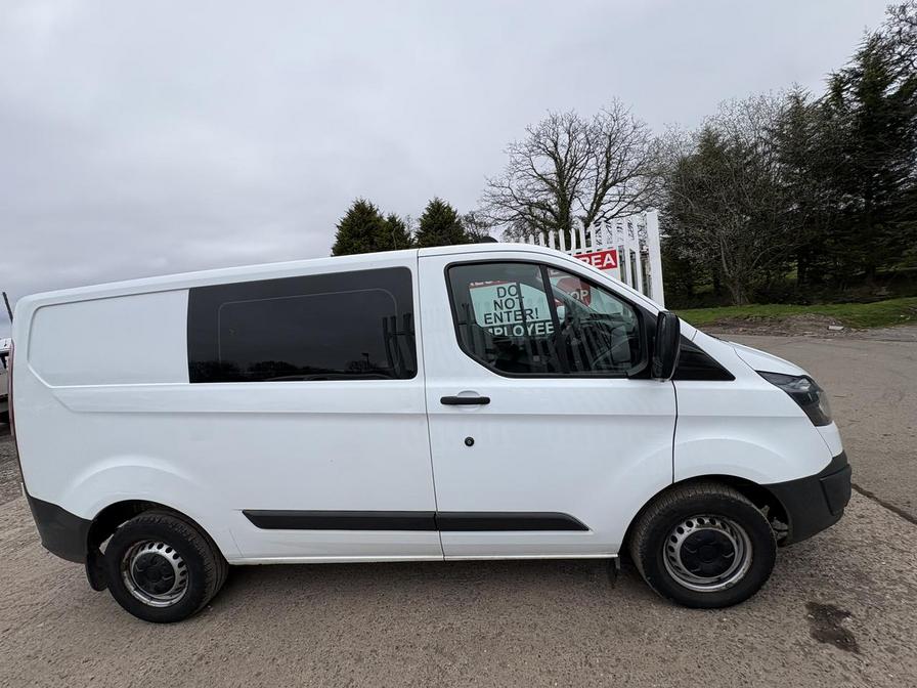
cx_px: 458
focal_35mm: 14
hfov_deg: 102.1
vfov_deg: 85.7
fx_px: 371
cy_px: 344
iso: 40
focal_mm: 2.22
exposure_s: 1/879
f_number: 2.2
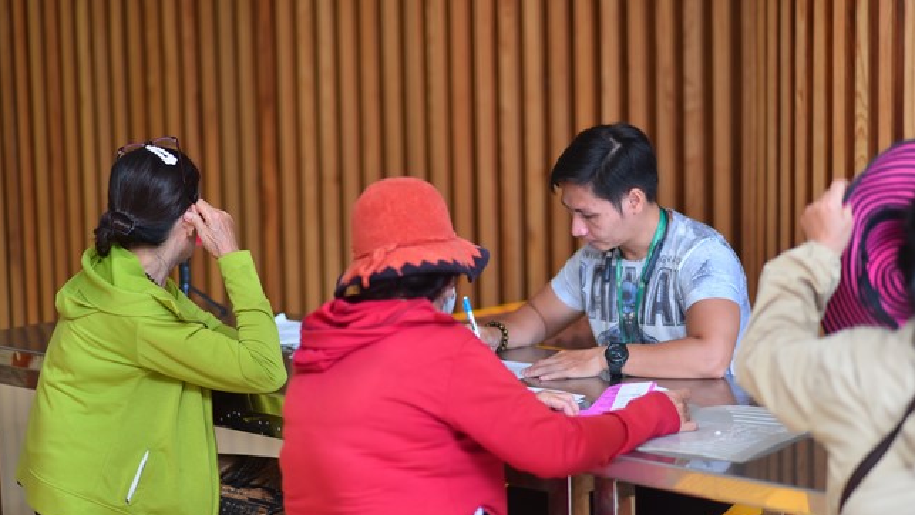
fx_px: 2184
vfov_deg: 13.4
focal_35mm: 90
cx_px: 460
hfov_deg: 23.7
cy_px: 284
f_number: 2
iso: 250
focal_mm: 85
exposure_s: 1/160
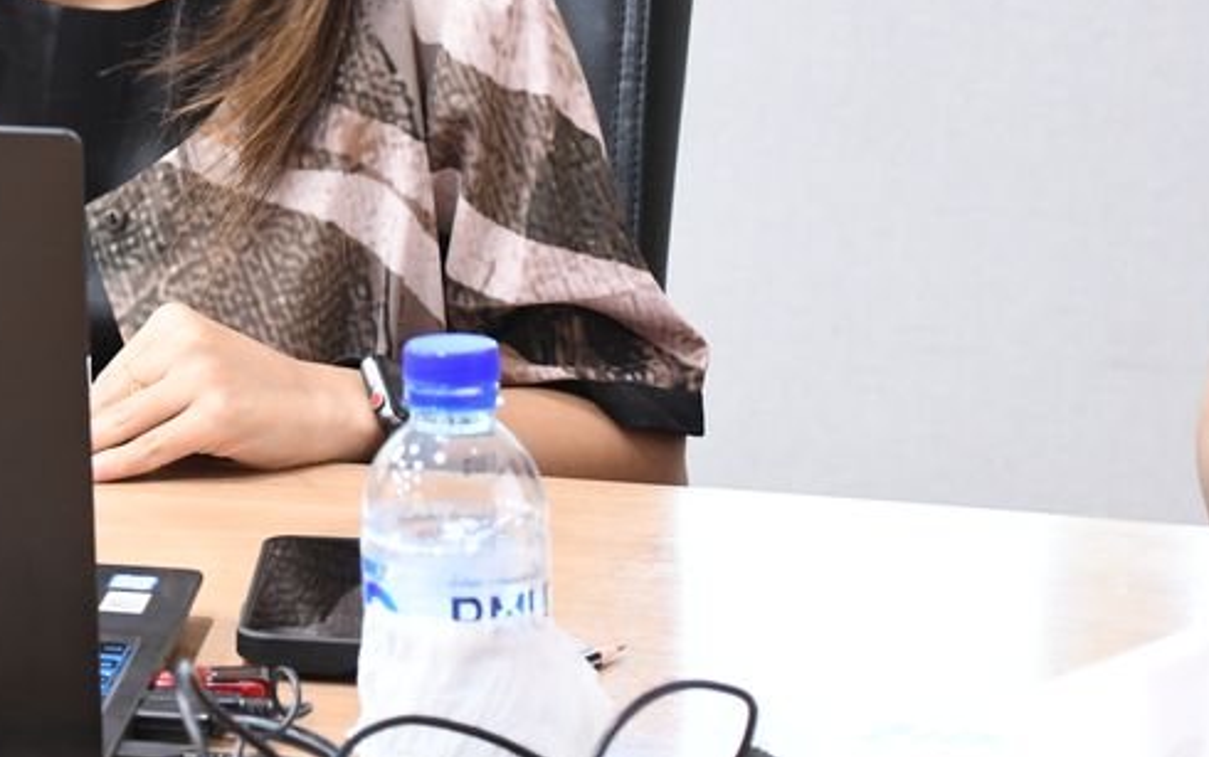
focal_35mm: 166
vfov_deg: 7.9
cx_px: -37
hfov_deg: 12.4
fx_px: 5473
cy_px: -80
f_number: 6.3
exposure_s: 1/30
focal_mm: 52
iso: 1600
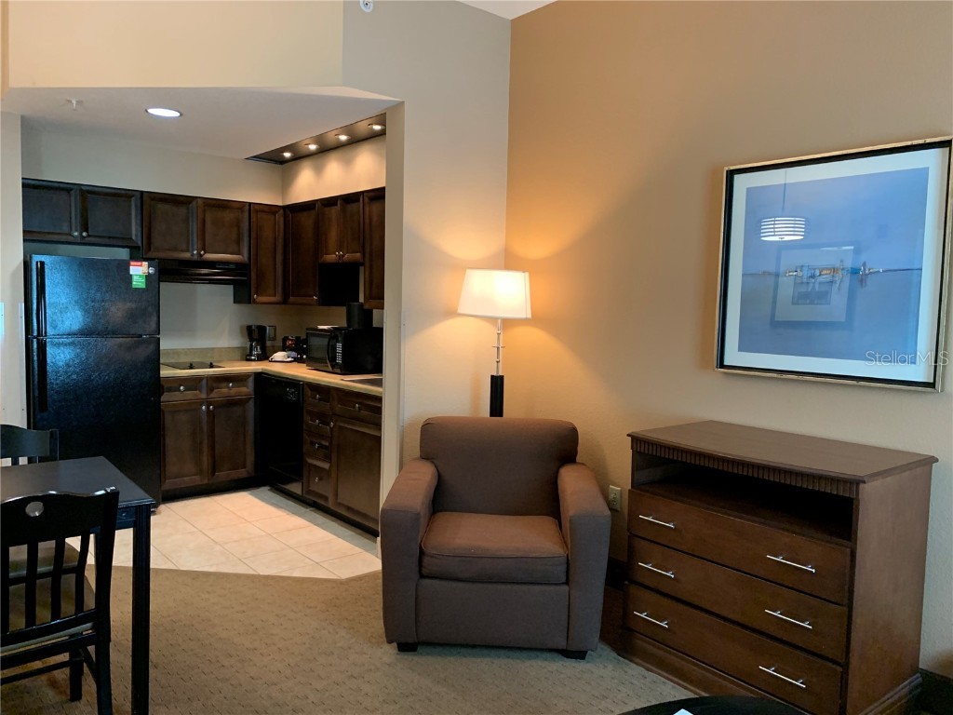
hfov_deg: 67.3
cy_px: 358
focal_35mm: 26
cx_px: 476
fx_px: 716
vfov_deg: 53.1
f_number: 1.8
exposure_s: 1/60
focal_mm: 4.25
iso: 250
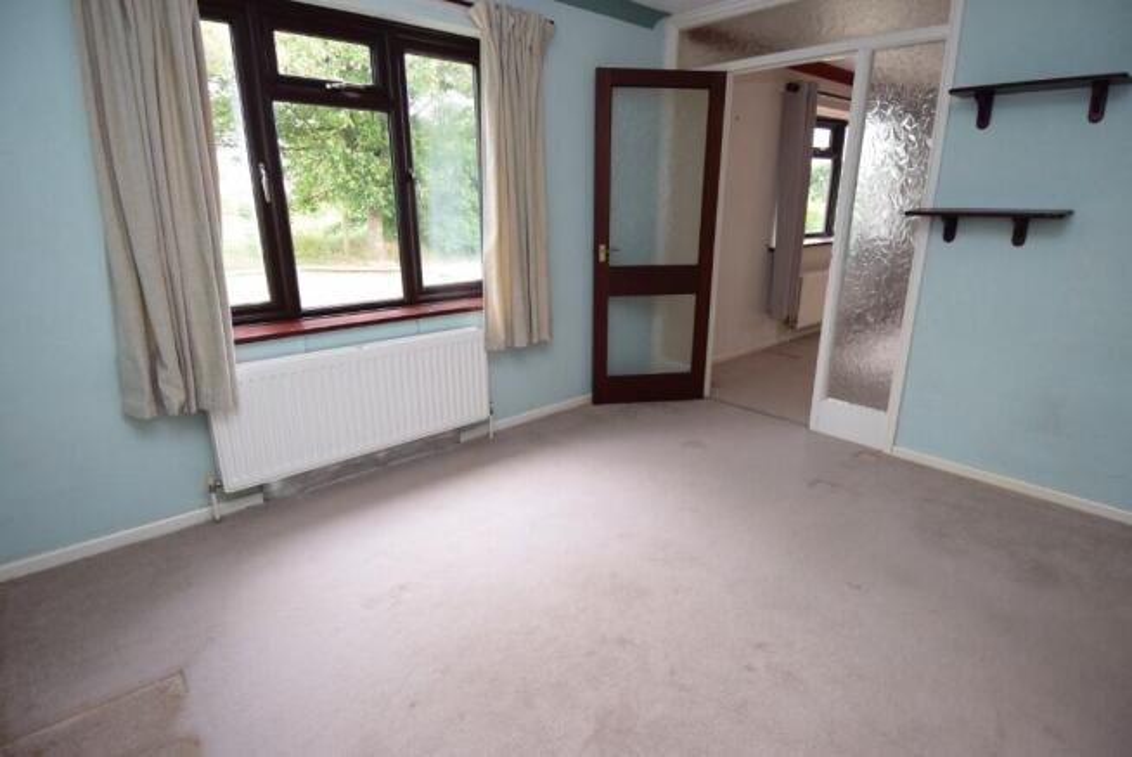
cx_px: 566
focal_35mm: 18
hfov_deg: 90.0
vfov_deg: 67.5
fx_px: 566
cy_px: 378
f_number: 4.5
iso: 400
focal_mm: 12
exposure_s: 1/80
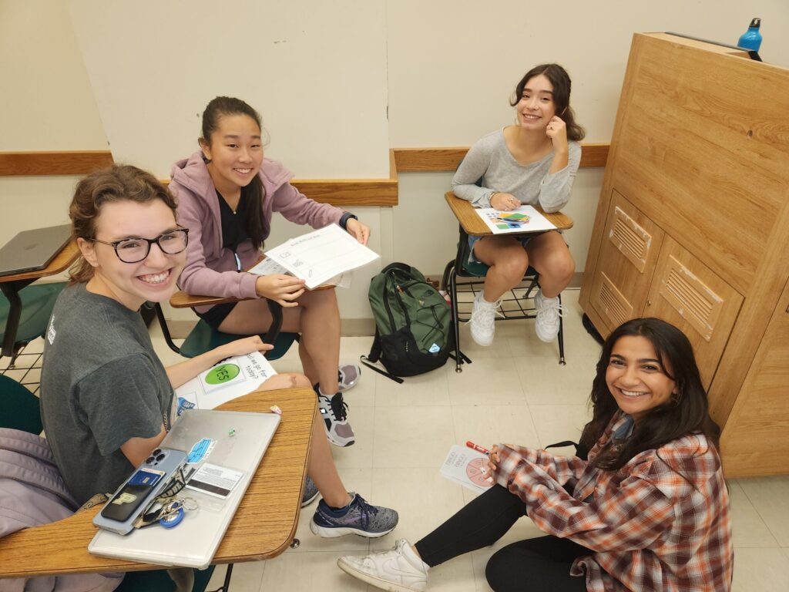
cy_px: 296
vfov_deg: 58.9
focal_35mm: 23
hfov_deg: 73.9
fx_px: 524
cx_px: 394
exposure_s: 1/60
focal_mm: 5.4
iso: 64
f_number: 1.8
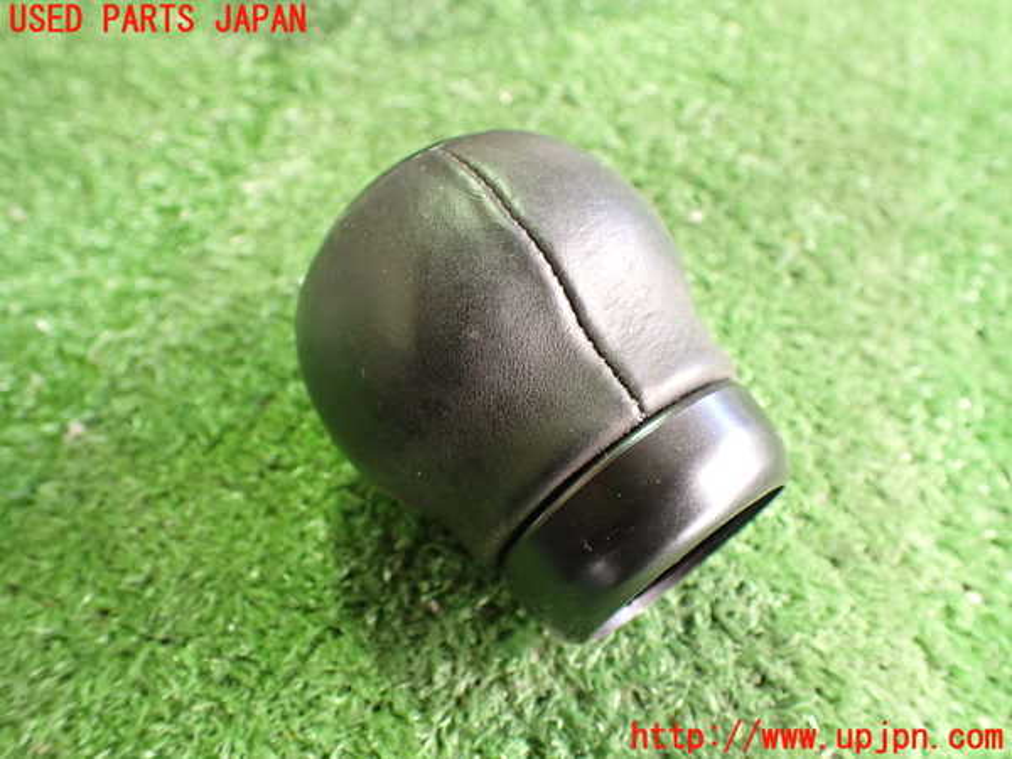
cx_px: 506
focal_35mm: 30
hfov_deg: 60.0
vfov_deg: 46.8
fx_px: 877
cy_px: 380
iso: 1000
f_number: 2.3
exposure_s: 1/30
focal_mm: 5.4
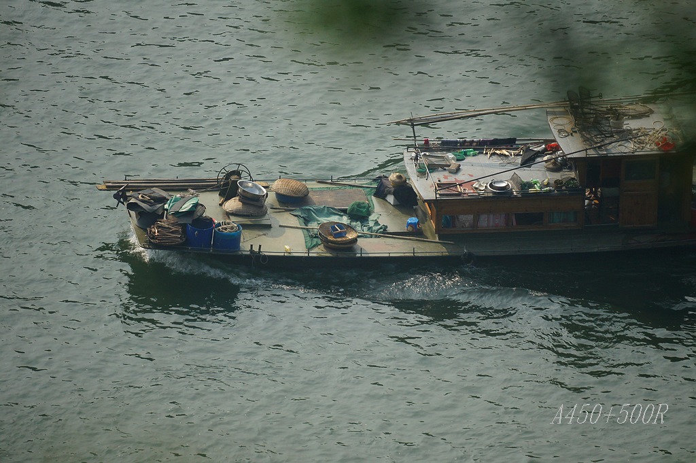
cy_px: 232
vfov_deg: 1.8
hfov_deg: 2.8
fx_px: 14488
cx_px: 348
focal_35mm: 750
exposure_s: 1/1250
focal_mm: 500
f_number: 8
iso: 400
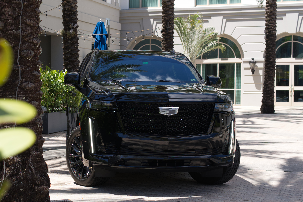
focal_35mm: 66
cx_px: 130
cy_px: 113
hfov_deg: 30.5
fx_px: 556
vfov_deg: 20.6
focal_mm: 30
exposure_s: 1/250
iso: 100
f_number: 5
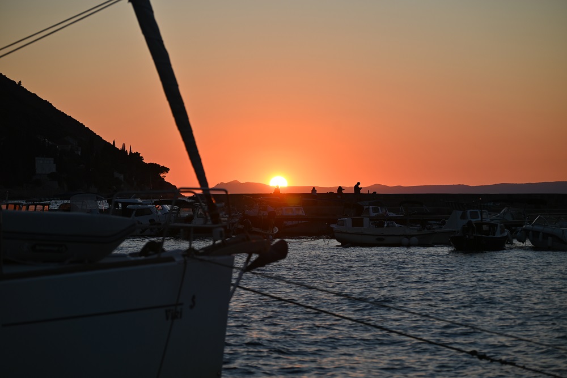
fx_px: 1764
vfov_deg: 12.2
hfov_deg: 18.3
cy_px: 189
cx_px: 284
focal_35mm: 112
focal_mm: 112
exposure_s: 1/640
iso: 100
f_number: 4.8
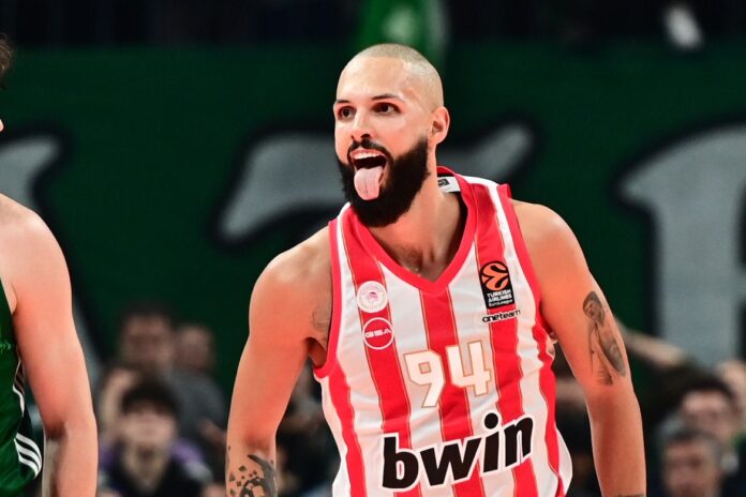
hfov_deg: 11.4
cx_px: 373
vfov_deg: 7.6
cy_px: 248
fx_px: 3730
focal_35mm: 180
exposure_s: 1/1000
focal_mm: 180
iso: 3200
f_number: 2.8
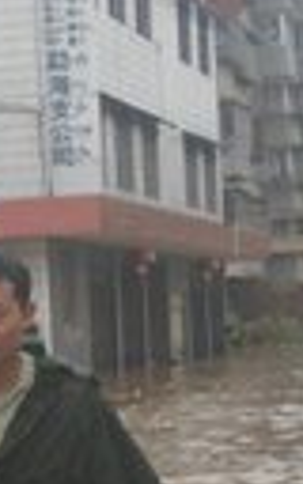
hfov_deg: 6.9
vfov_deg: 11.3
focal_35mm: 186
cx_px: -254
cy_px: 321
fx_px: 2458
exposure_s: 1/80
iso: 100
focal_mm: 26
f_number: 9
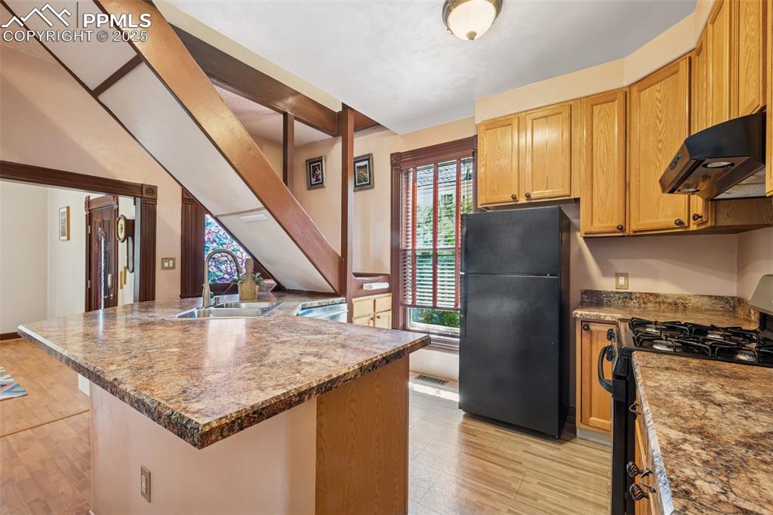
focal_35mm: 15
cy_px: 258
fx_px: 322
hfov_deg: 100.4
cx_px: 386
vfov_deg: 77.3
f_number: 11
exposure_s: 1
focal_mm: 15
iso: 100
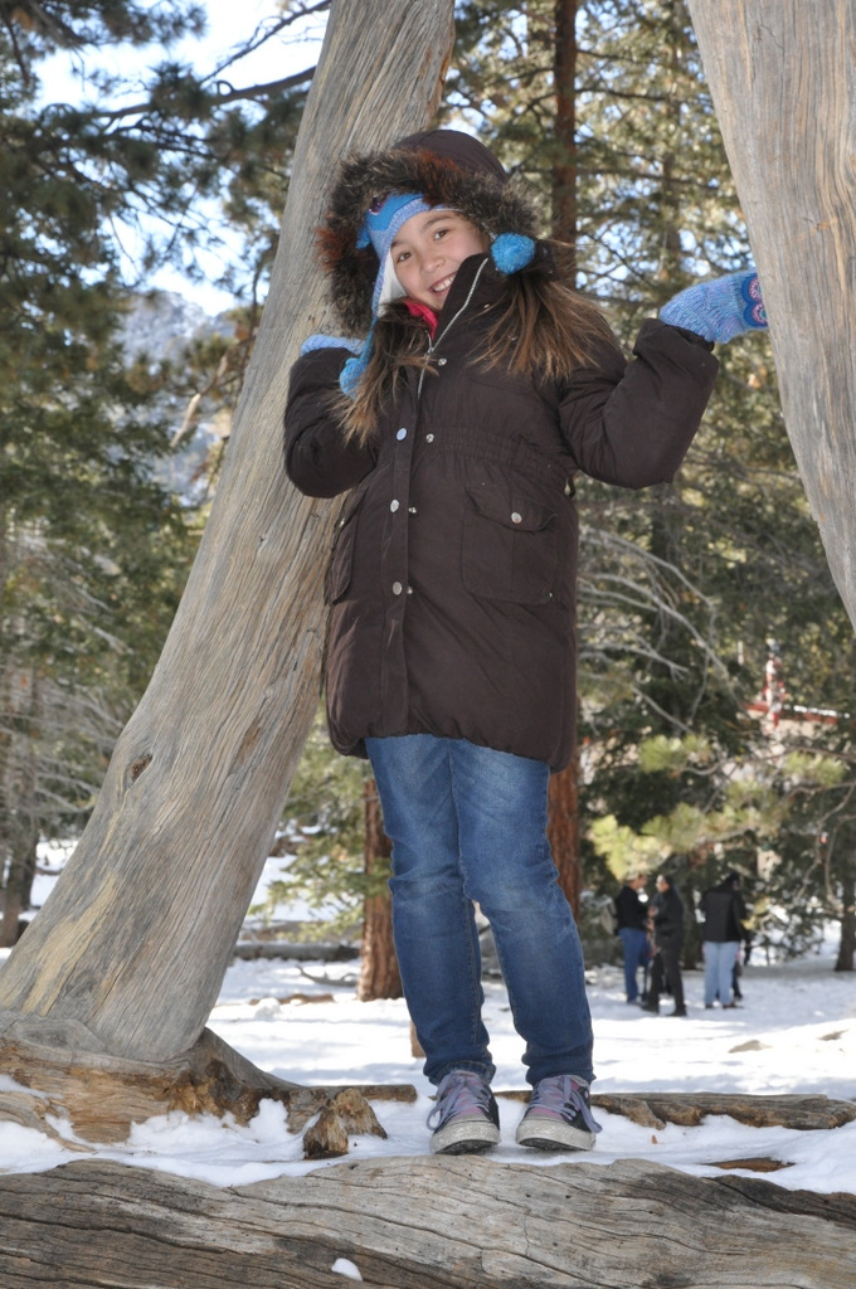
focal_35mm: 87
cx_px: 428
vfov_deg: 23.4
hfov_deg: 15.7
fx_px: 3111
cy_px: 644
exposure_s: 1/200
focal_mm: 58
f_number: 11
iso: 800
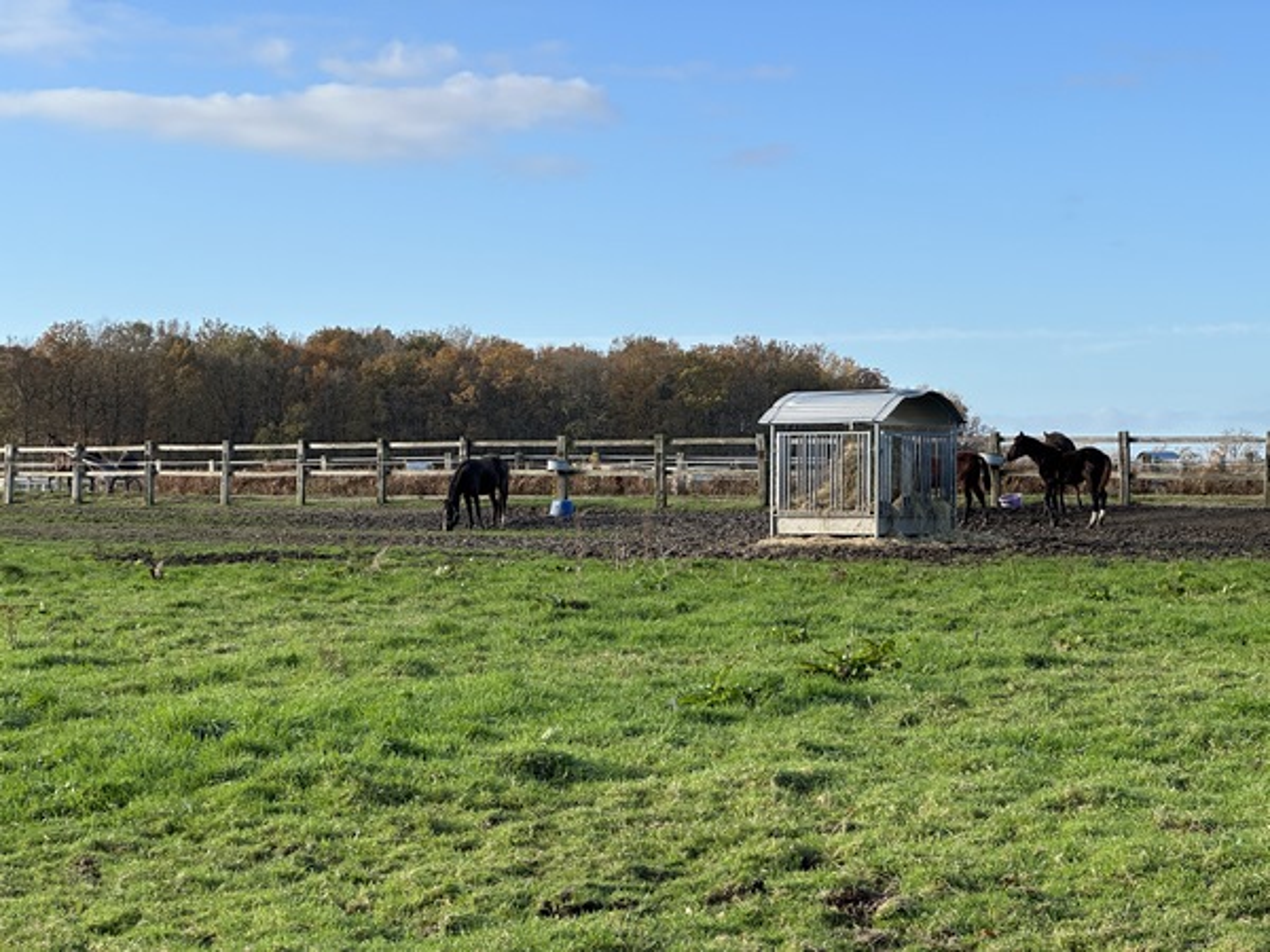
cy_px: 476
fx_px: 2825
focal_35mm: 77
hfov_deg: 25.3
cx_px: 635
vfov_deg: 19.1
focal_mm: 9
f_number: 2.8
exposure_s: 1/469
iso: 32
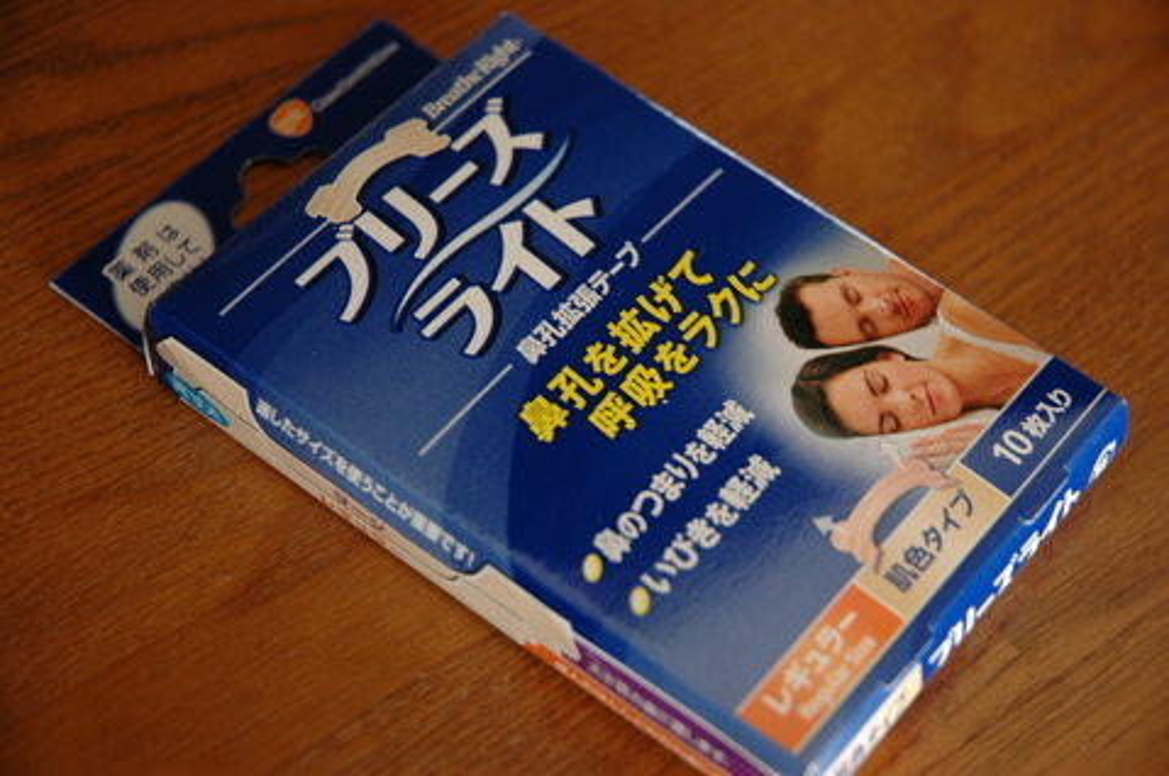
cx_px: 584
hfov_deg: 19.5
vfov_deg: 13.0
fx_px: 3405
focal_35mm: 105
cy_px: 388
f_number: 4.5
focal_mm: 70
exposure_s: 1/2
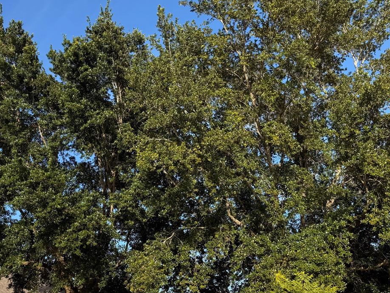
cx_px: 143
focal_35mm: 42
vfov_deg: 33.4
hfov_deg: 44.4
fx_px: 473
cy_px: 233
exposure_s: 1/2110
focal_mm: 6.76
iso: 80
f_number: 1.78
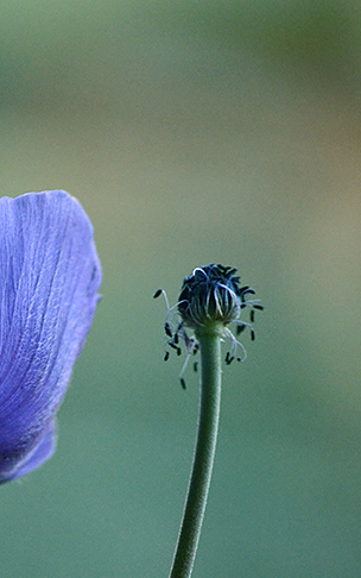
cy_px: 574
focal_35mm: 283
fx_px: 4452
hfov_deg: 4.6
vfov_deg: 7.4
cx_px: -3
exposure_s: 1/200
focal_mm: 90
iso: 1600
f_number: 4.2
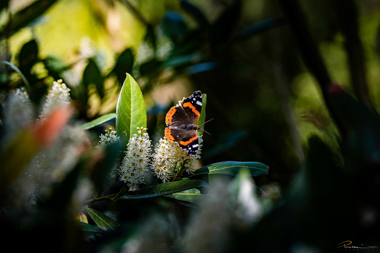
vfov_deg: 9.1
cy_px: 126
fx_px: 1583
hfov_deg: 13.7
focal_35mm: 150
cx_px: 190
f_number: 5
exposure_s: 1/320
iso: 320
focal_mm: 100
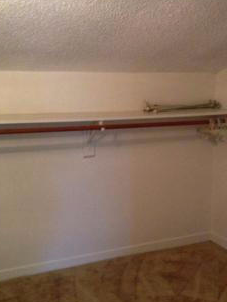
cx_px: 150
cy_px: 147
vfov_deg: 34.3
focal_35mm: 56
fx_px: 490
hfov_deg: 26.0
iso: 400
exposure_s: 1/17
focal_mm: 4.28
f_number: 2.4
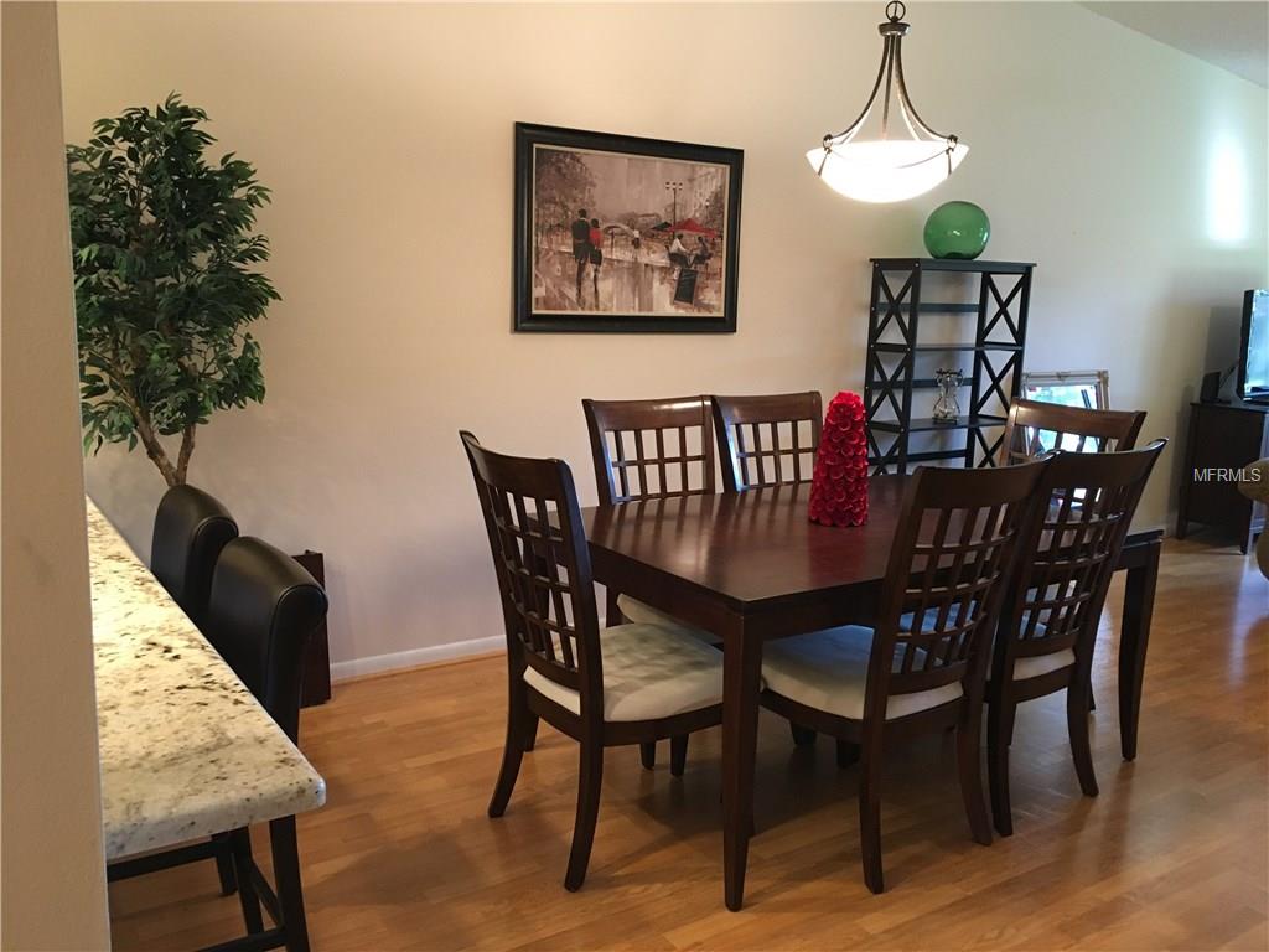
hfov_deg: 61.7
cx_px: 634
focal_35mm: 29
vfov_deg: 48.2
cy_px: 476
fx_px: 1063
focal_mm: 4.15
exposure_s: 1/30
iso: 160
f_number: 2.2
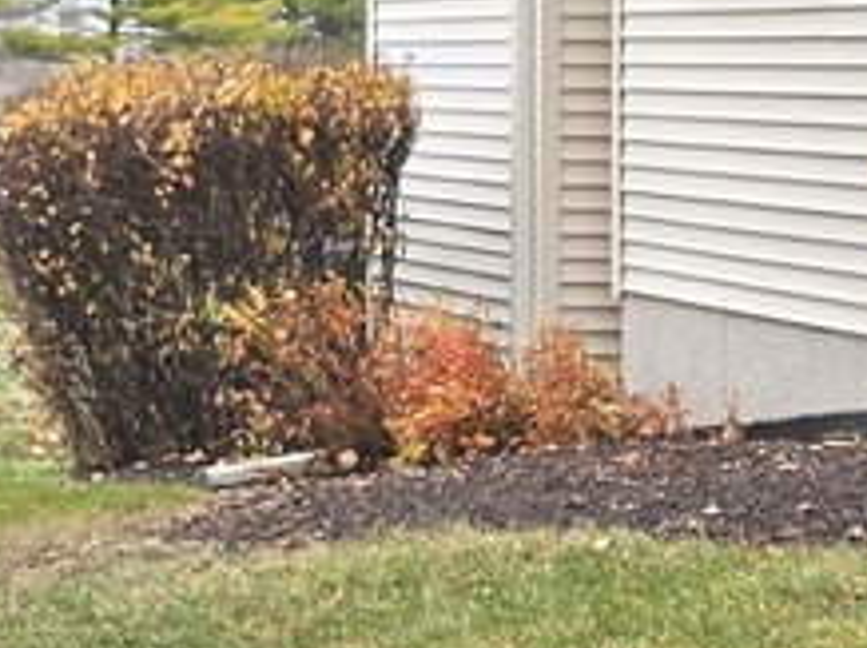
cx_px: 791
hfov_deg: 12.9
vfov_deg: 9.7
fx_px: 3803
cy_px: 270
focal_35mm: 152
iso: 25
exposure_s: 1/225
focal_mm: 5.4
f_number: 1.8
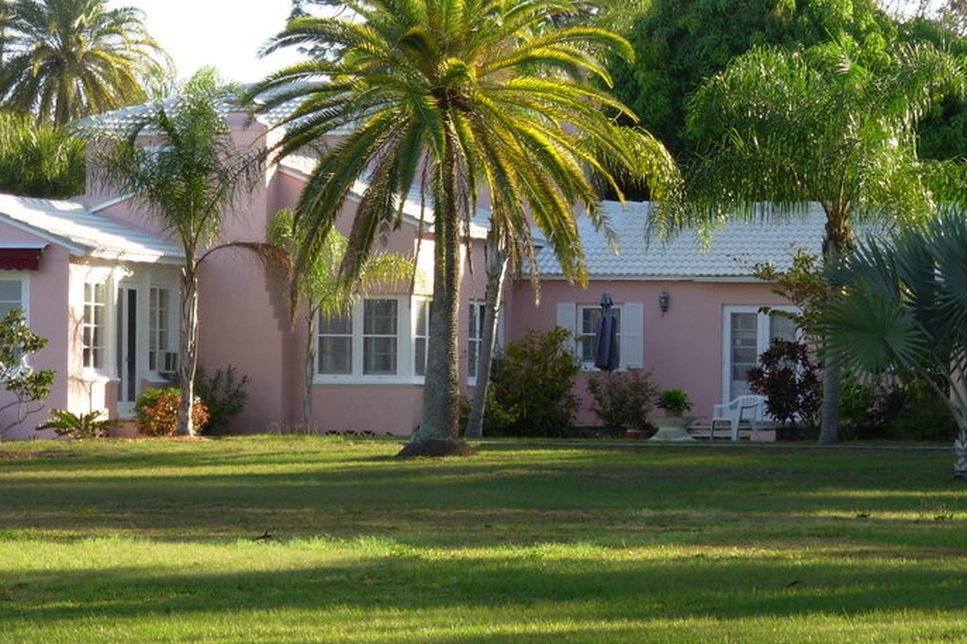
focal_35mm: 182
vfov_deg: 7.5
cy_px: 375
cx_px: 666
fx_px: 4888
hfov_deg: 11.3
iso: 50
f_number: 4.3
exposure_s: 1/209
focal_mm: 20.2
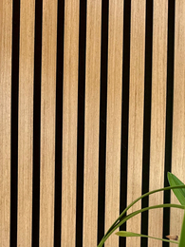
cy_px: 257
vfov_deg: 29.6
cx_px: 97
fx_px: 428
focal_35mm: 60
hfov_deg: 24.4
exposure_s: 1/121
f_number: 1.78
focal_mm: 6.86
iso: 100
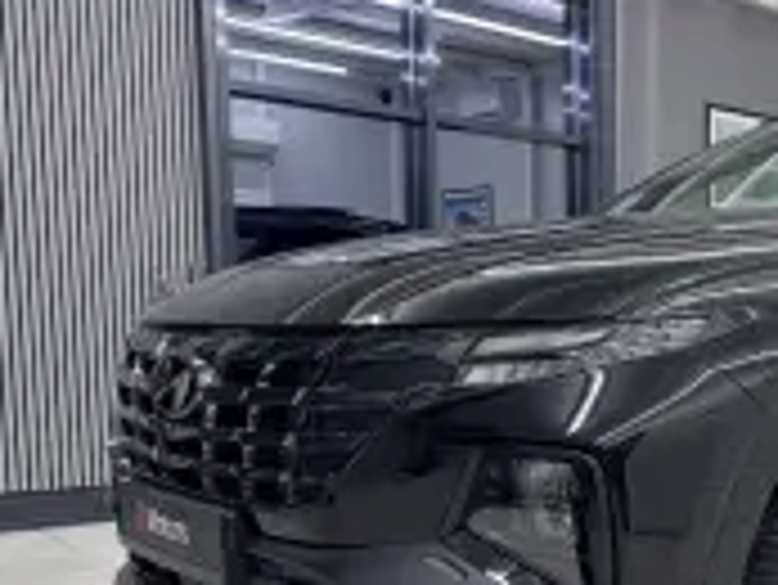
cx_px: 778
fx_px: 1125
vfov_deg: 28.5
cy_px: 472
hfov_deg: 34.7
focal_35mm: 50
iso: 160
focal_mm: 6.76
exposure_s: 1/50
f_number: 1.78
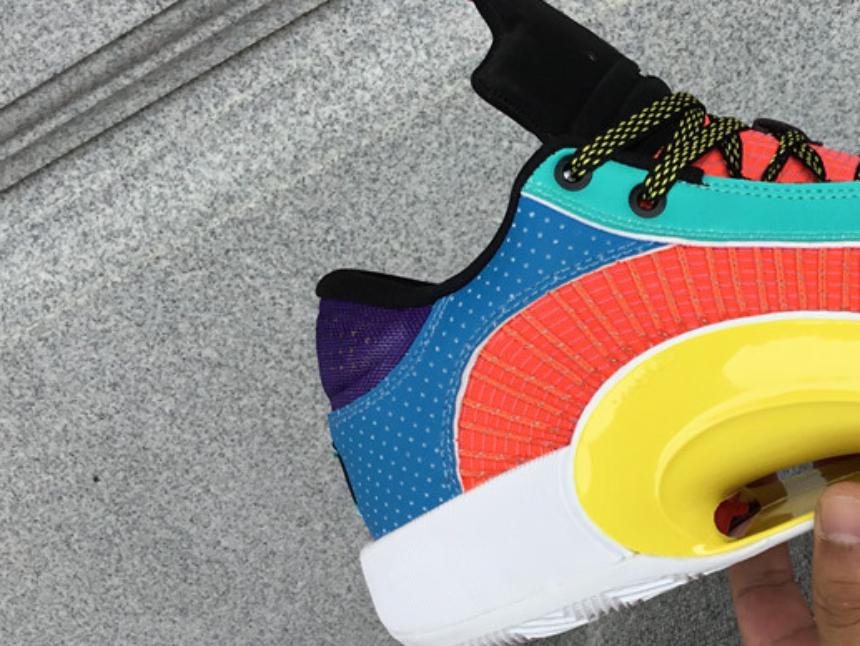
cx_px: 712
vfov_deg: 27.0
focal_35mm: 54
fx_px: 1342
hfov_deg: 34.2
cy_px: 294
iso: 25
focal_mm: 3.3
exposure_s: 1/515
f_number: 2.4
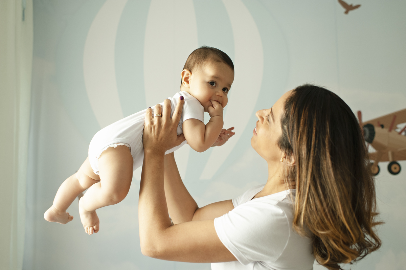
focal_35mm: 35
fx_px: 394
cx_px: 203
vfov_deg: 37.8
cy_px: 135
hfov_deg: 54.5
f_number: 2.8
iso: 800
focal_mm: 35
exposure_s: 1/125
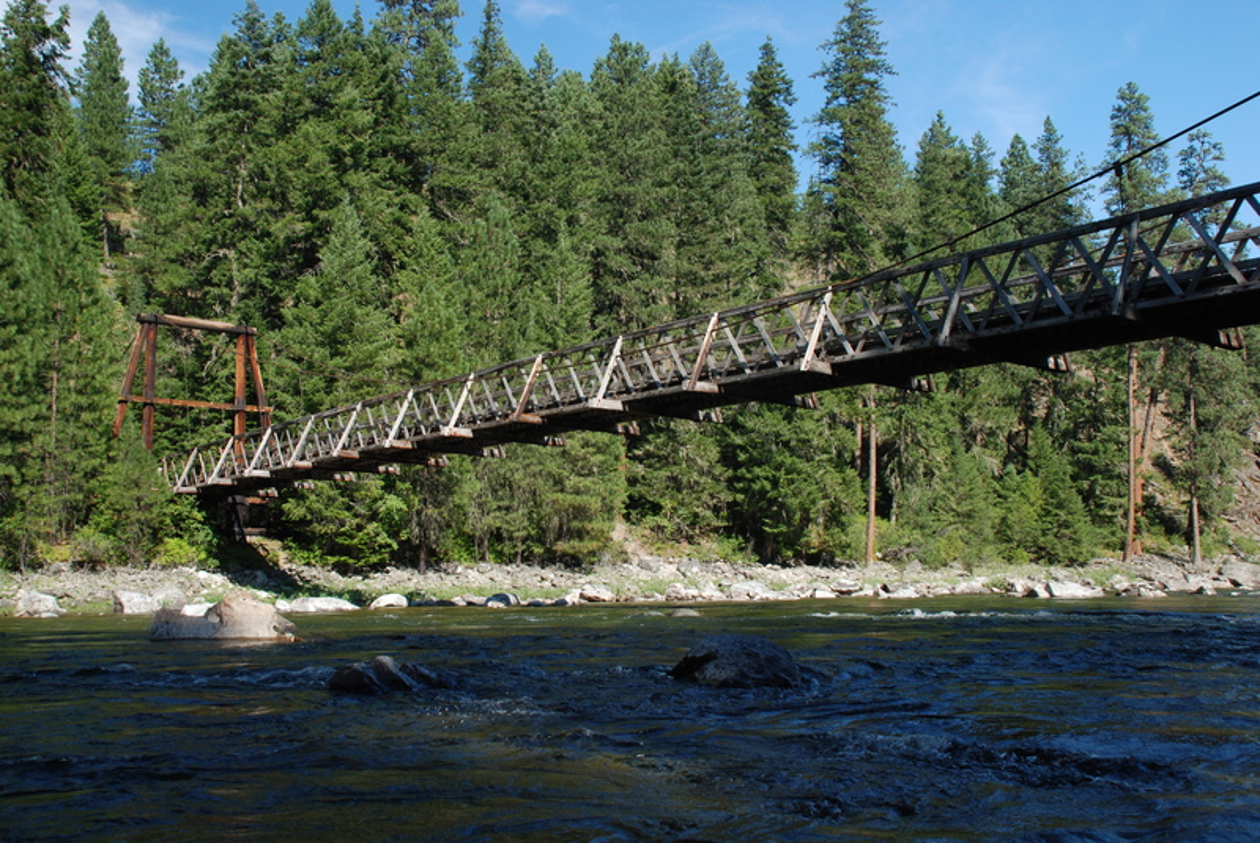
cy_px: 422
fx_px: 1261
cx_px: 630
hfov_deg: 53.1
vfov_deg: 36.9
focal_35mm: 36
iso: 250
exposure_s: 1/100
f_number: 7.1
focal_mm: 24
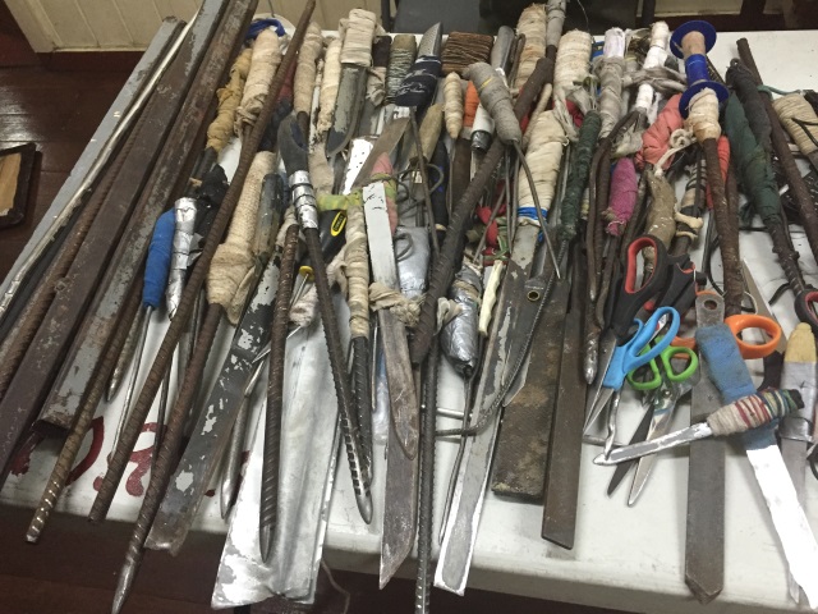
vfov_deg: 48.2
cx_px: 409
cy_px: 307
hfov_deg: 61.7
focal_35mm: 29
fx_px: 685
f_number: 2.2
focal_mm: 4.15
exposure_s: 1/24
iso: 250
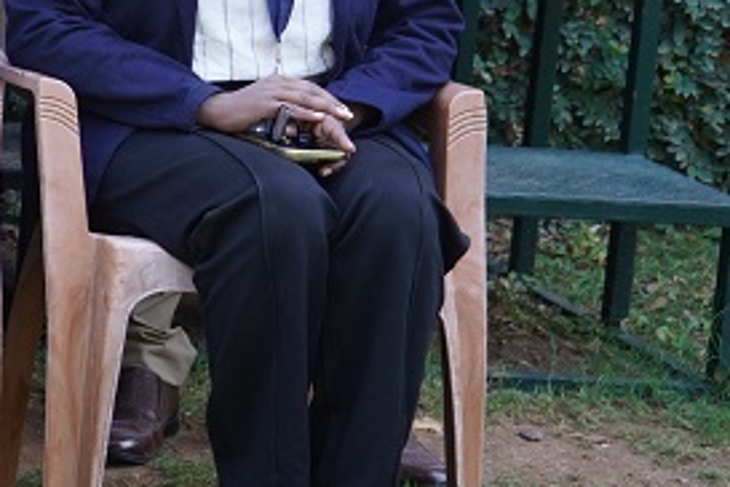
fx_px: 4238
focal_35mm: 209
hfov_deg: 8.6
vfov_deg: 6.5
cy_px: -305
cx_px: -1262
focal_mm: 38
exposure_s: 1/200
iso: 400
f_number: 4
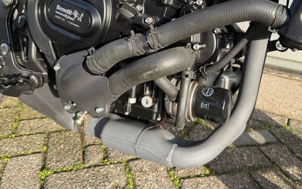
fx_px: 288
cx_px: 175
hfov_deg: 55.0
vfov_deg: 35.2
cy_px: 38
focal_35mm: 35
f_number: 1.78
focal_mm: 6.76
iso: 80
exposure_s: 1/898
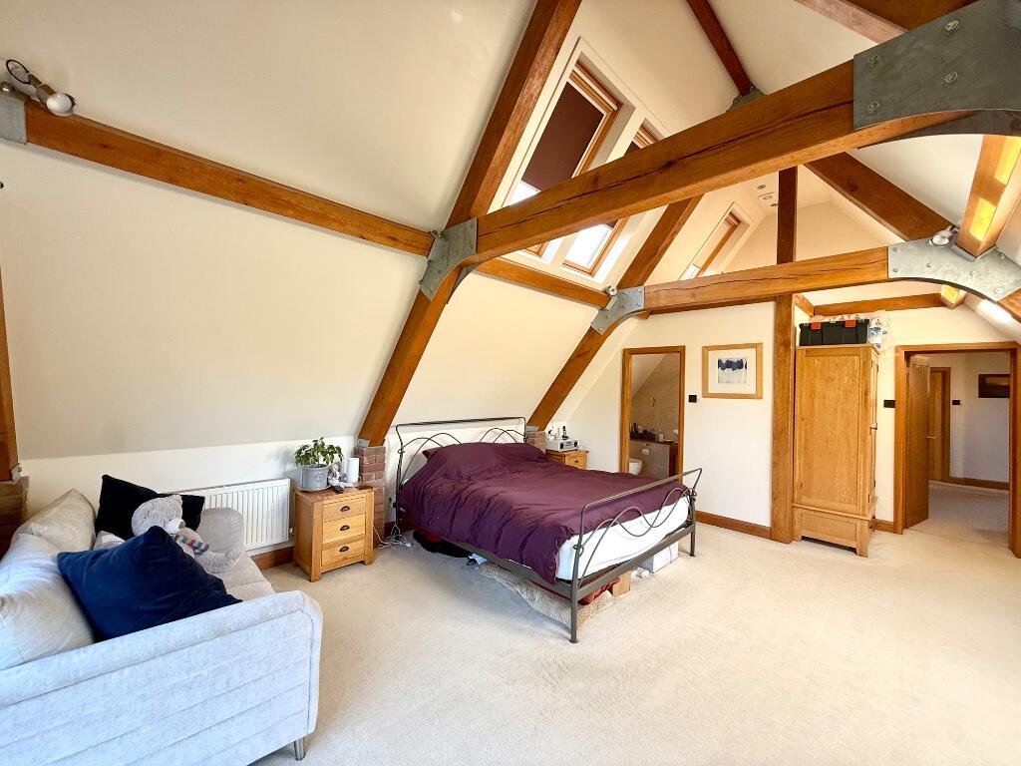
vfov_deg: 85.7
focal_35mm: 14
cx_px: 510
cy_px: 383
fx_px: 413
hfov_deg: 102.1
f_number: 2.2
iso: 100
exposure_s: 1/99
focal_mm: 2.22
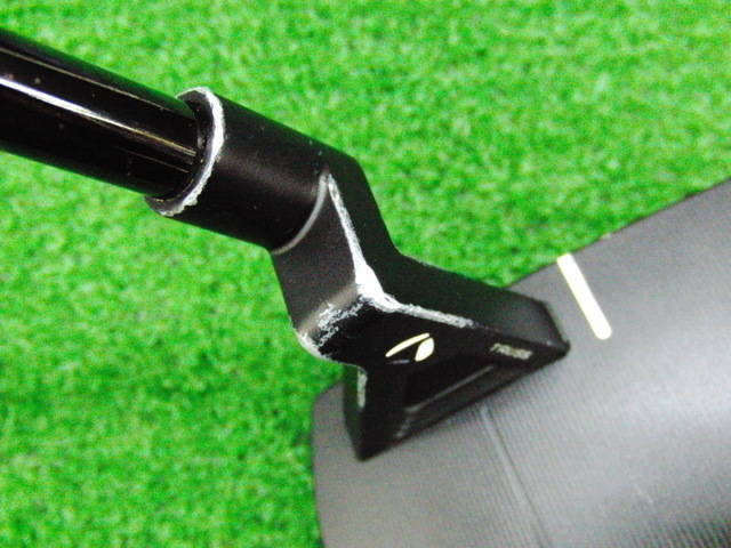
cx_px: 366
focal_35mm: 37
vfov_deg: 38.7
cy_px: 274
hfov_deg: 50.1
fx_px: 781
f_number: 3.6
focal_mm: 6.42
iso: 3200
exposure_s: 1/100
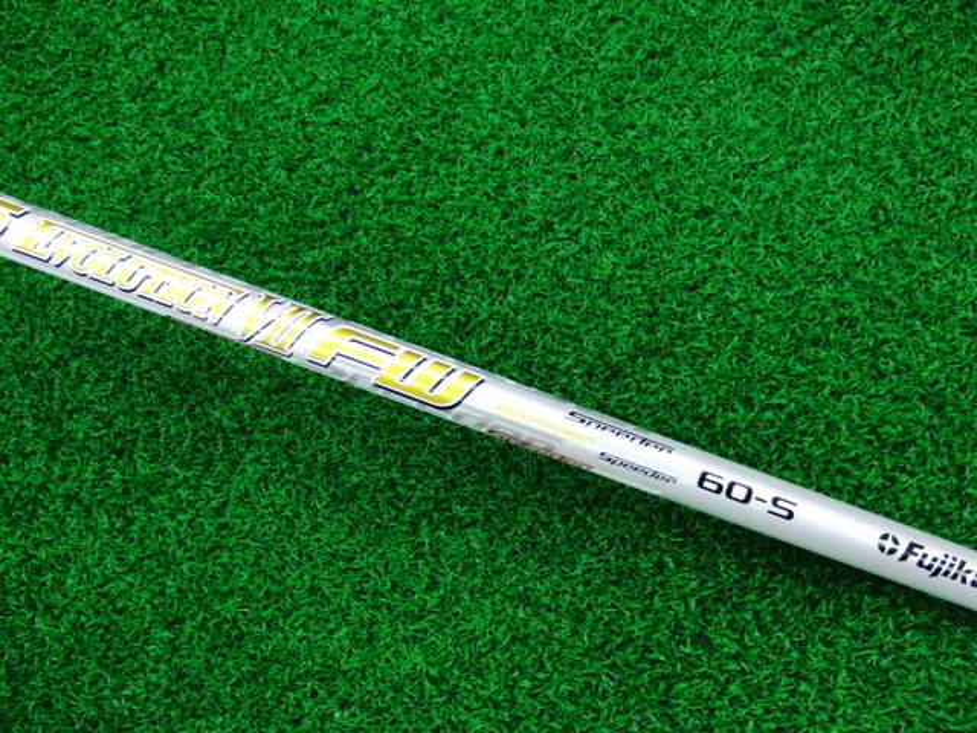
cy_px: 366
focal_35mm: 37
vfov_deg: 38.7
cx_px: 488
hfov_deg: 50.1
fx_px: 1044
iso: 400
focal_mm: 6.42
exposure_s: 1/40
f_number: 3.6
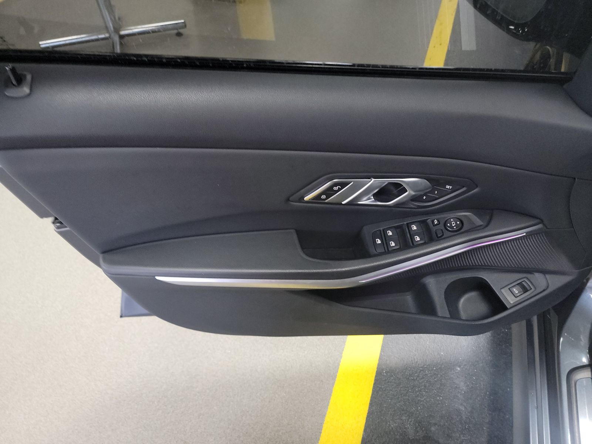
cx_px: 296
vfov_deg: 56.8
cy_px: 222
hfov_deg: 71.6
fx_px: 410
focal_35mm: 24
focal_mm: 6.7
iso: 821
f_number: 1.8
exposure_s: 1/59
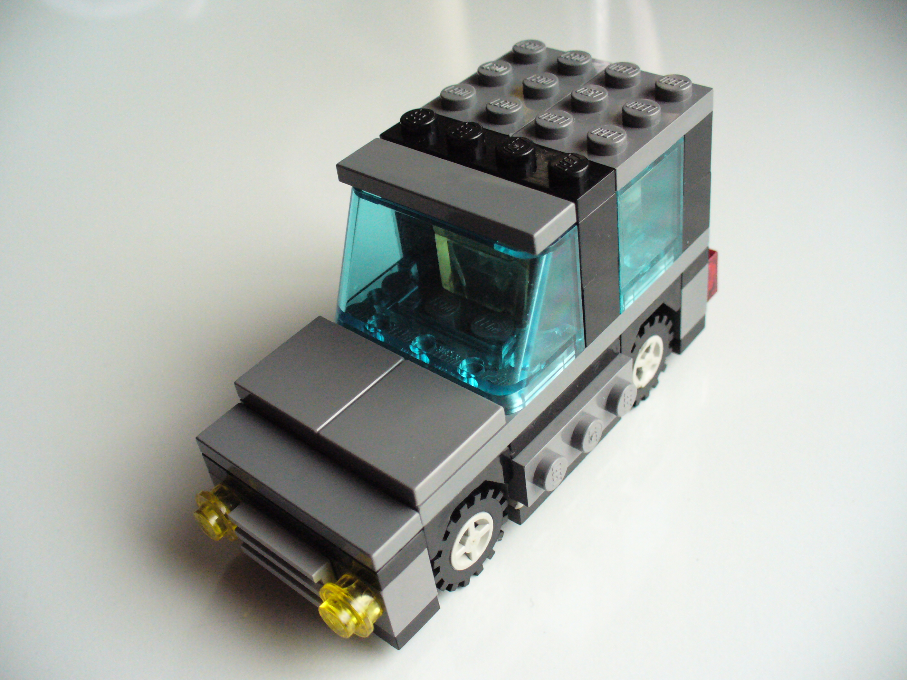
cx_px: 454
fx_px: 969
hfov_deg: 50.1
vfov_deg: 38.7
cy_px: 340
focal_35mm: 37
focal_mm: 6.1
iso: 400
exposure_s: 1/125
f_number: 2.8
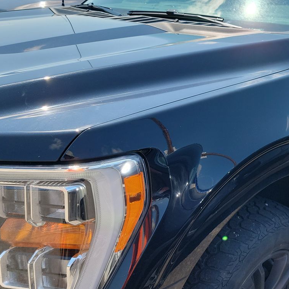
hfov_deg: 36.3
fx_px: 425
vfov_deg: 37.4
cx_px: 230
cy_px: 115
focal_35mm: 45
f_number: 1.8
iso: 50
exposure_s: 1/502
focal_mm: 6.7
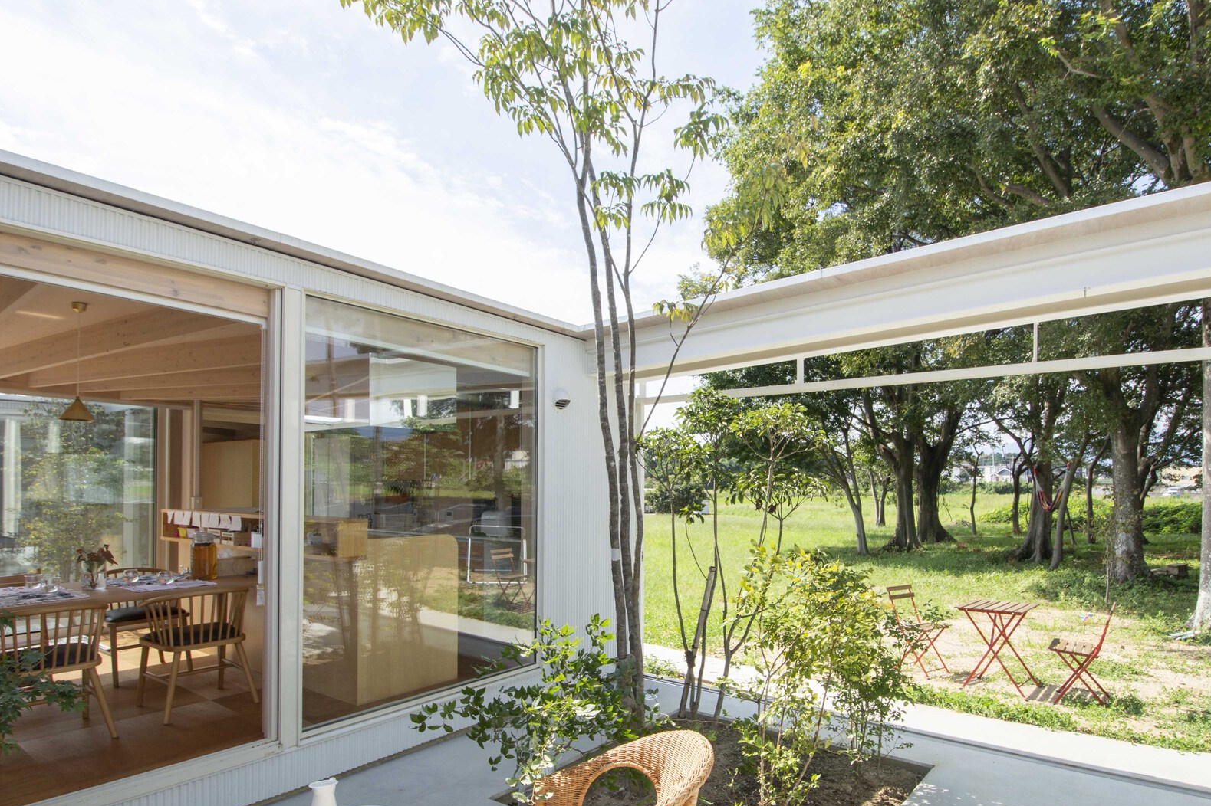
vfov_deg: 64.1
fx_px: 639
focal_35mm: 19
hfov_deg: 86.6
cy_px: 474
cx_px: 668
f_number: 7.1
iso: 100
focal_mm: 10
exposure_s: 1/200
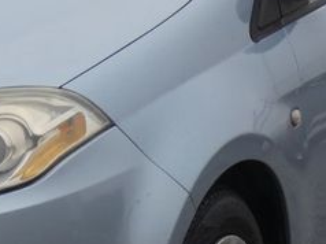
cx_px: -42
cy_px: 132
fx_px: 4055
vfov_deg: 3.4
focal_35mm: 431
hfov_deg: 4.6
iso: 80
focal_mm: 17.9
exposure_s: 1/125
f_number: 5
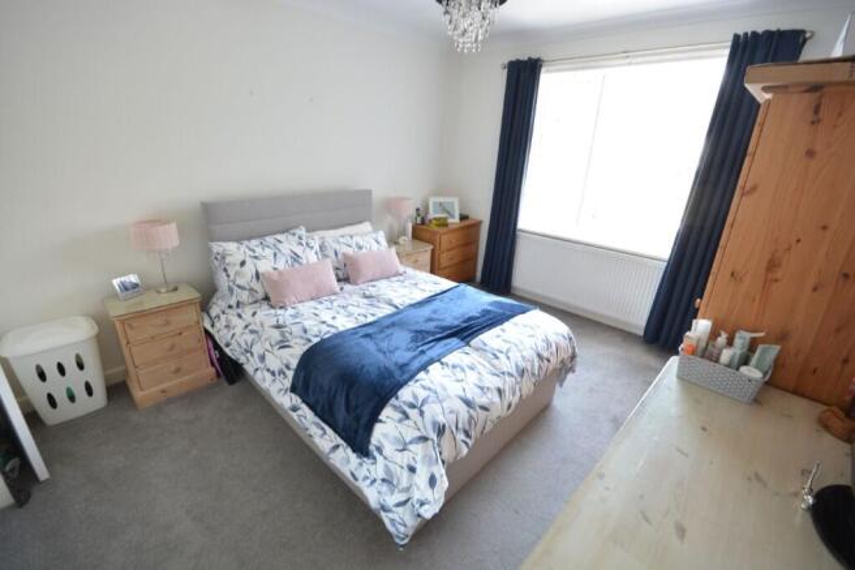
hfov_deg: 100.4
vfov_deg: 77.3
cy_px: 285
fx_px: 356
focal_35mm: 15
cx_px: 428
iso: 400
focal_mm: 10
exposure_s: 1/5
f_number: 8
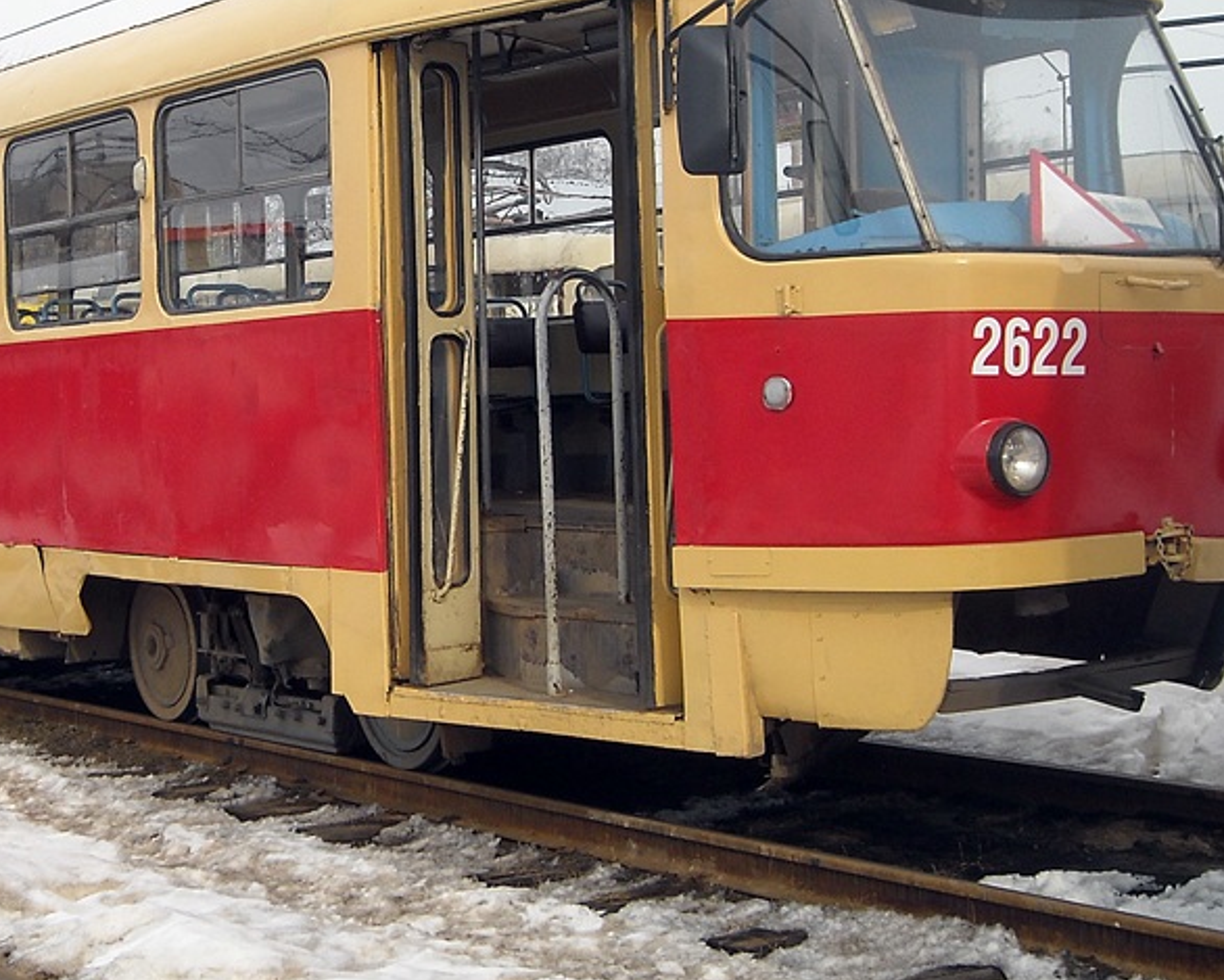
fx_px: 2717
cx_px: 301
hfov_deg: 25.1
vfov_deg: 20.3
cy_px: 290
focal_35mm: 75
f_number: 6.1
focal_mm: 7.1
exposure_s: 1/154
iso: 64
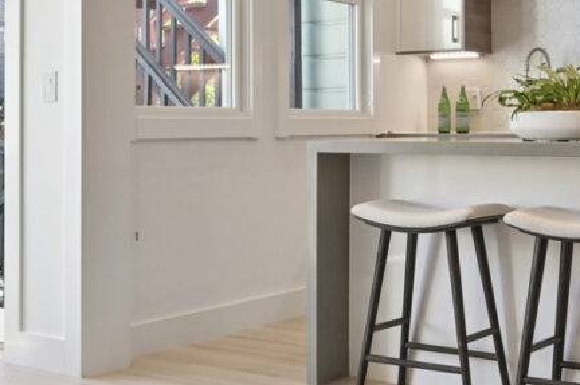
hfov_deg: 30.7
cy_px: 113
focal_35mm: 64
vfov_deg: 21.1
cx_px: 124
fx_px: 1030
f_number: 9
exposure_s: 1/50
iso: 800
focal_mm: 27
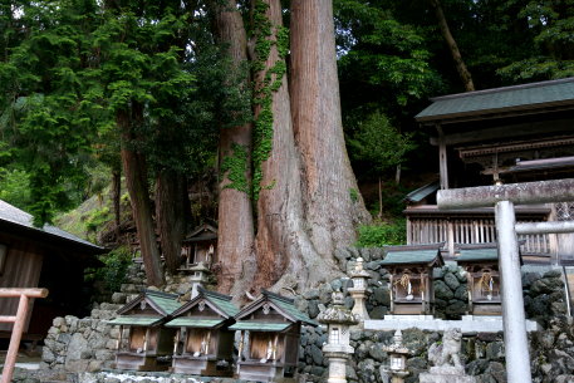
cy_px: 192
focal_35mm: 35
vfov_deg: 37.9
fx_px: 558
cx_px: 287
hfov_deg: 54.4
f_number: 5
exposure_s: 1/60
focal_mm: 35
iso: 400
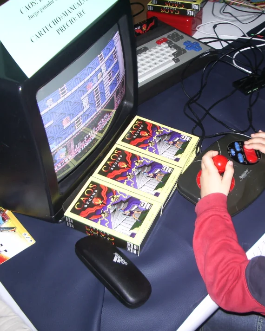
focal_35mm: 46
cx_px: 175
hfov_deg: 32.5
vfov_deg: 40.3
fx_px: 451
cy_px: 165
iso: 100
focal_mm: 5.8
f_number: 2.6
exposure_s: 1/40
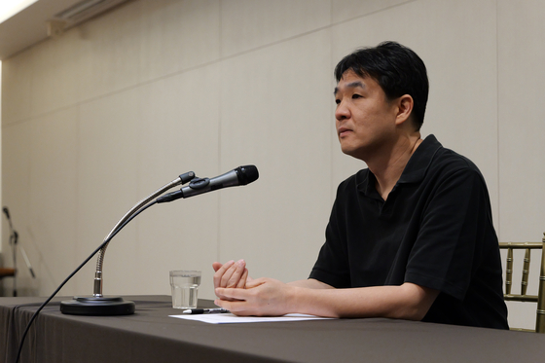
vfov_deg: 22.6
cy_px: 182
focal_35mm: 60
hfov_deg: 33.4
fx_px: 908
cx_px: 272
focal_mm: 60
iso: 6400
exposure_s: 1/160
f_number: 4.5
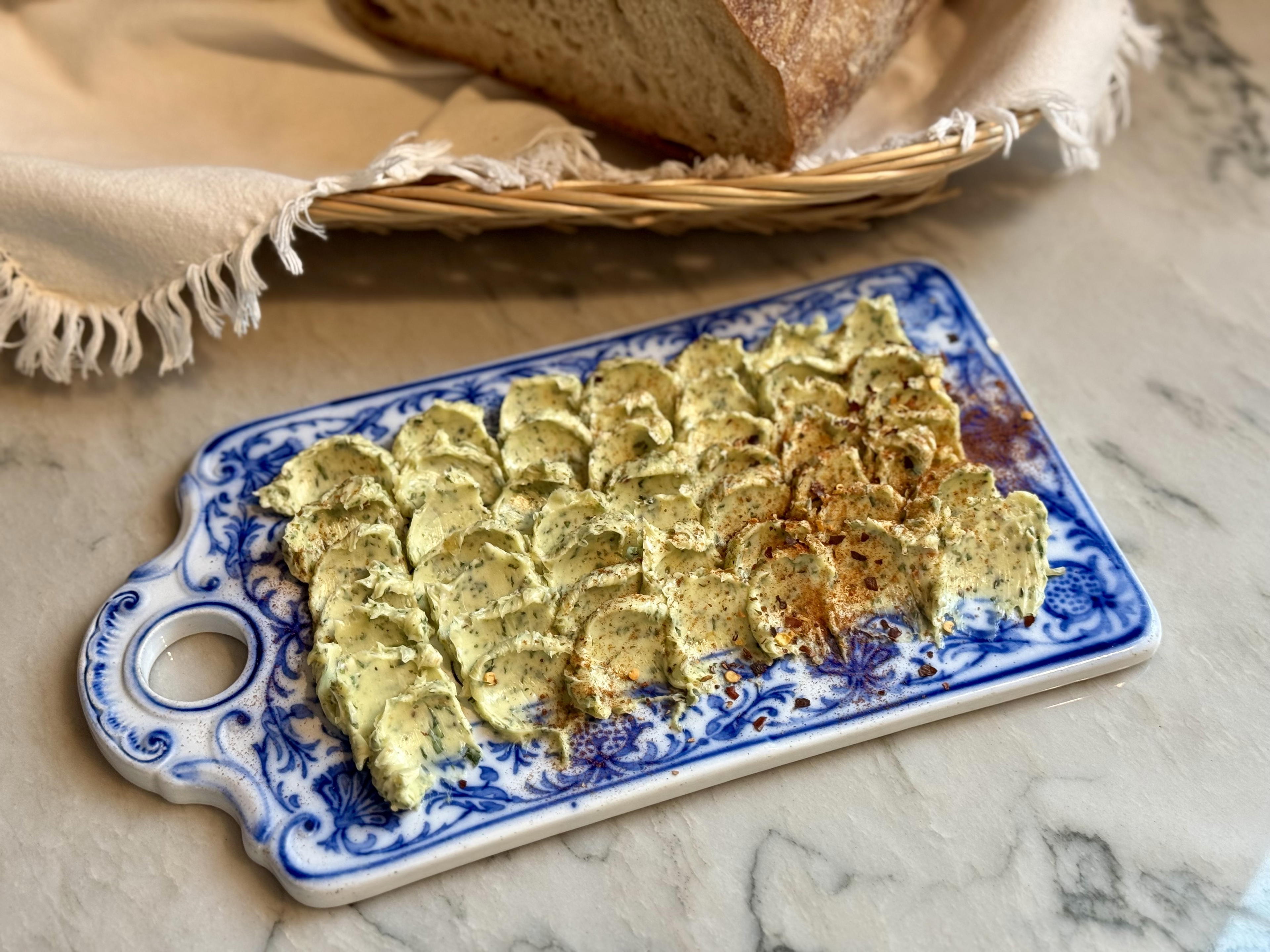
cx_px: 635
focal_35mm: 48
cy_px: 476
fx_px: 1761
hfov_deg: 39.7
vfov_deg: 30.3
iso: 200
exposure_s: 1/60
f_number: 1.78
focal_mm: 6.76
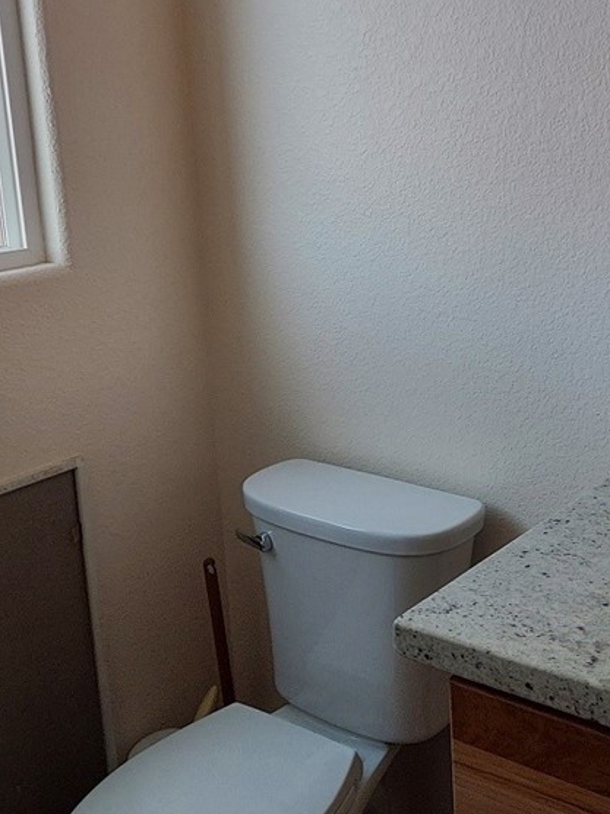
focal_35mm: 46
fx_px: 1082
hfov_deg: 31.1
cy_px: 297
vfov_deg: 40.9
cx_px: 429
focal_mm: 4.6
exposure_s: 1/60
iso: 80
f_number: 2
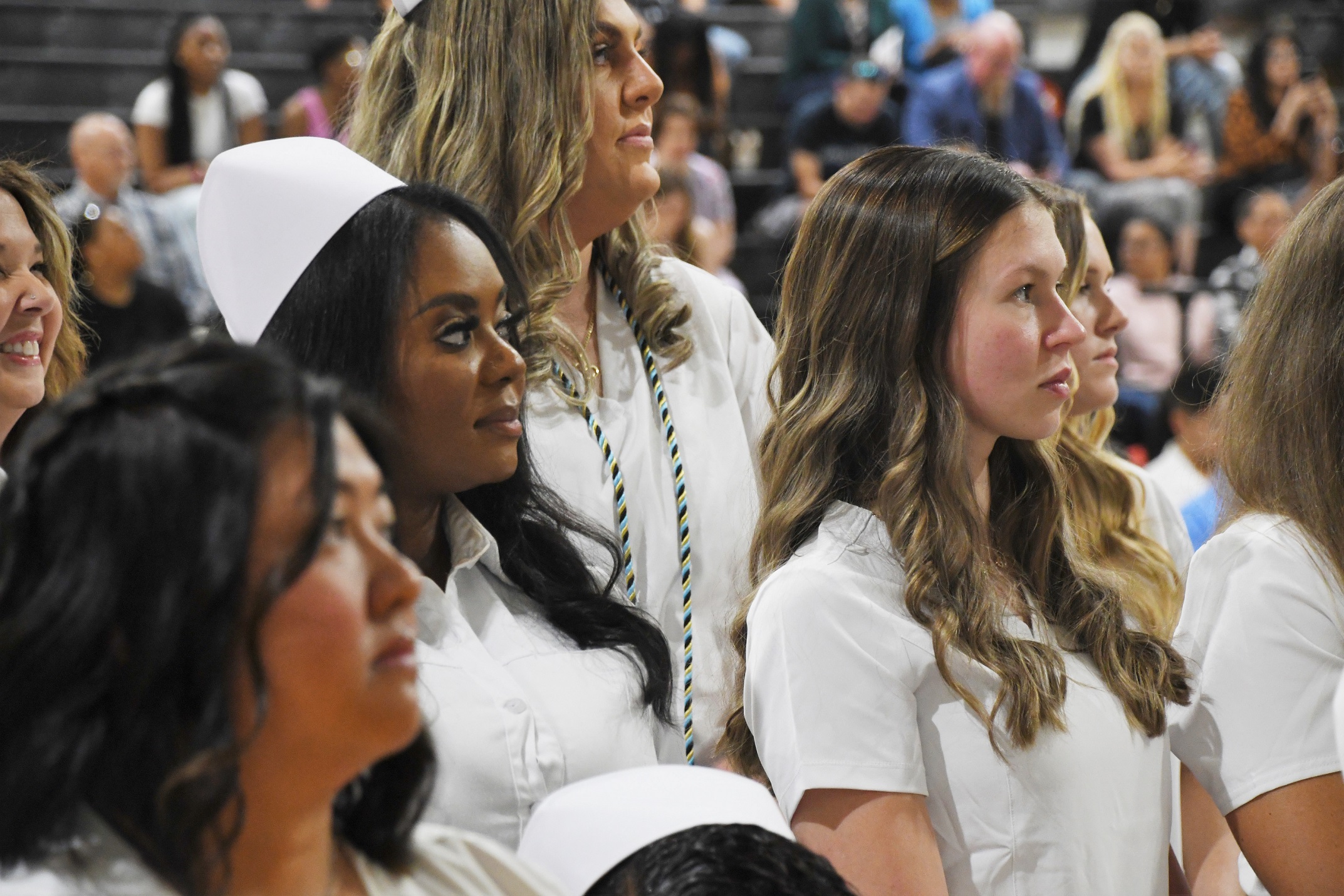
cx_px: 672
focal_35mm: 150
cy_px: 448
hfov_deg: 13.7
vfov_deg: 9.1
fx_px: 5600
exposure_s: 1/100
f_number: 6.3
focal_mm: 100
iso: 2000
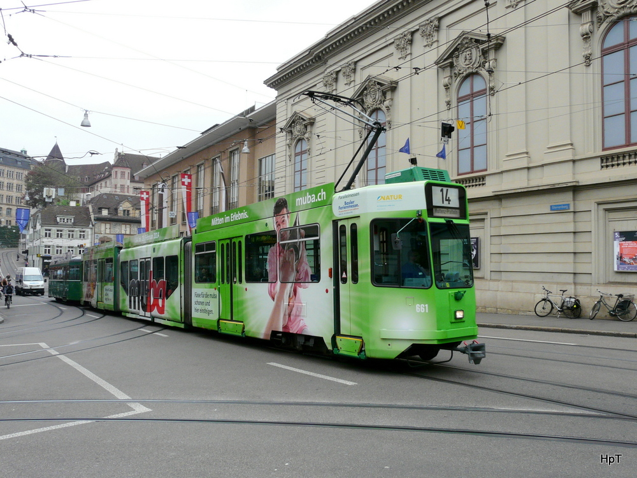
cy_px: 239
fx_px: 534
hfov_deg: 61.7
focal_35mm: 29
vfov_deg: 48.2
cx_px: 318
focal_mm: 4.7
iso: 100
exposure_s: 1/200
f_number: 5.6
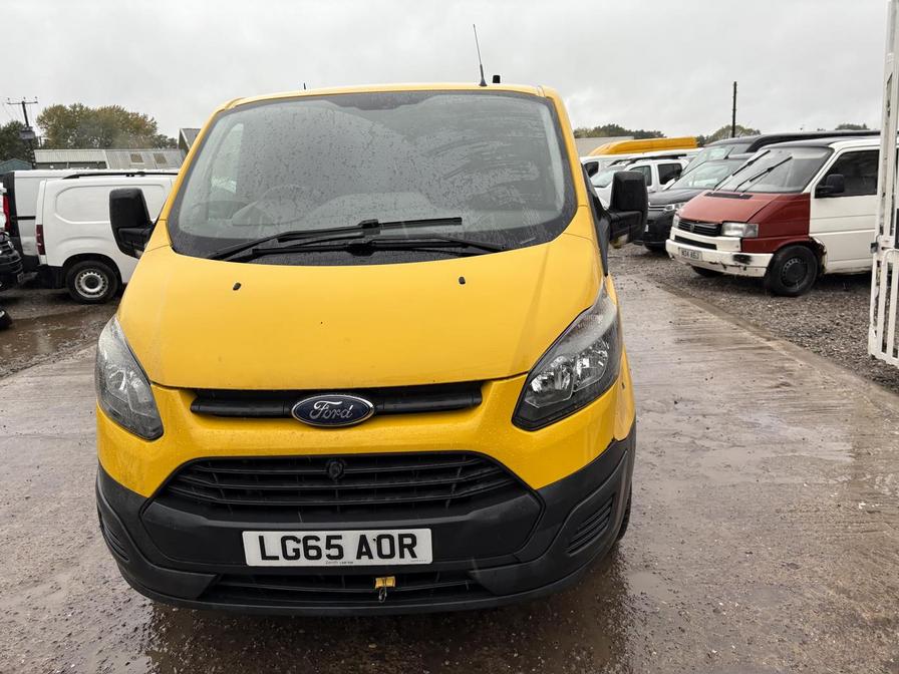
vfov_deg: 53.1
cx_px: 450
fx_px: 675
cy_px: 337
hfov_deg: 67.3
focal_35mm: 26
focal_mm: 5.96
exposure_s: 1/427
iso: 50
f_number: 1.6
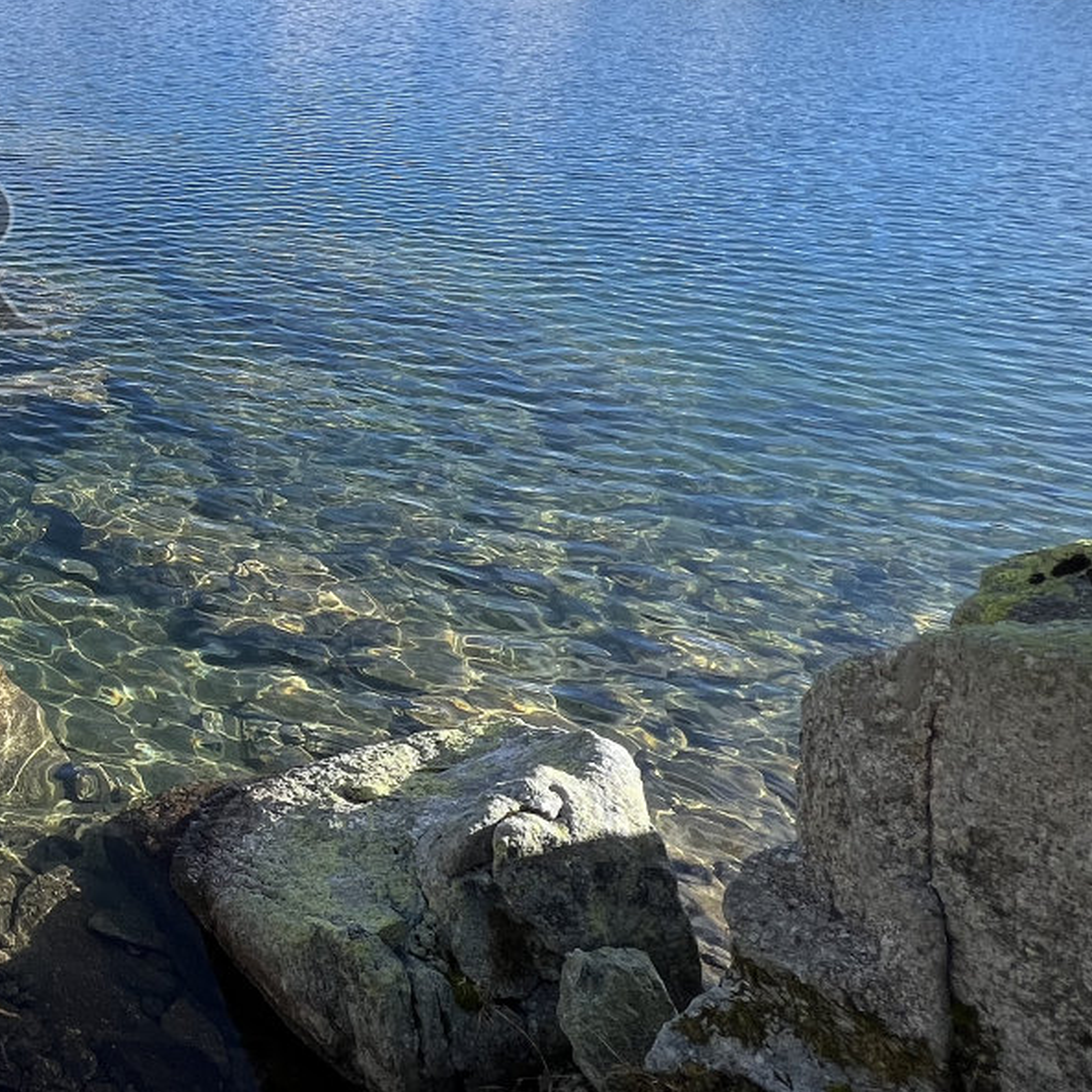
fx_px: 1106
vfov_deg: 50.7
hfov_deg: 37.5
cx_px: -258
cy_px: 296
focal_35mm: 31
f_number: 1.8
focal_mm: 1.57
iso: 32
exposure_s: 1/742
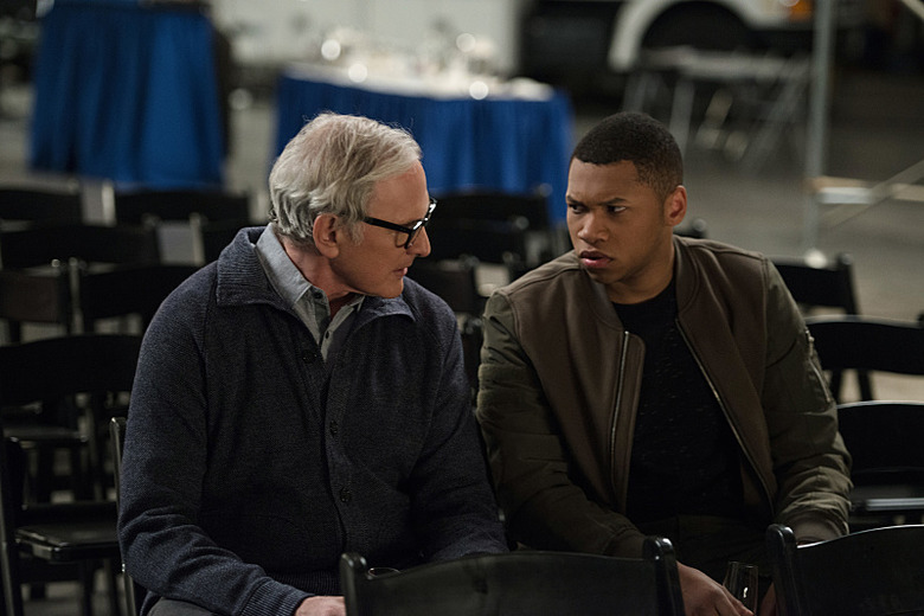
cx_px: 462
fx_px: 2874
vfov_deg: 12.2
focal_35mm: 112
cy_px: 308
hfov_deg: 18.3
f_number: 2.8
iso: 2000
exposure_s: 1/100
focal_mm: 112
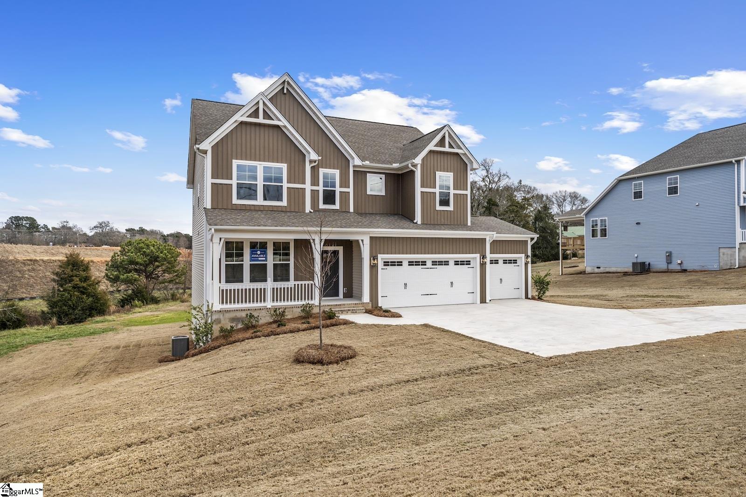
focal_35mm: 22
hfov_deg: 79.9
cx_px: 373
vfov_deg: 58.3
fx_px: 445
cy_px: 248
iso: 400
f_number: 6.3
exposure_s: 1/1000
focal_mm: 21.5
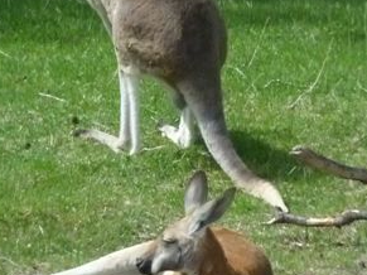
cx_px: 184
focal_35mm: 440
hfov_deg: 4.5
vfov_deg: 3.4
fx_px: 4663
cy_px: 130
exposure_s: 1/320
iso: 1600
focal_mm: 36
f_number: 18
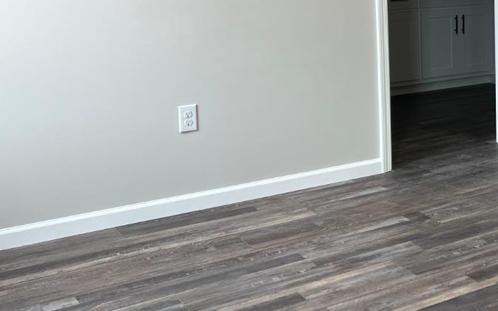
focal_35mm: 61
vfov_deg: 21.0
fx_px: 828
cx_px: 547
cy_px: 53
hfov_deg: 30.1
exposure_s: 1/120
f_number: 1.5
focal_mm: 5.7
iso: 64
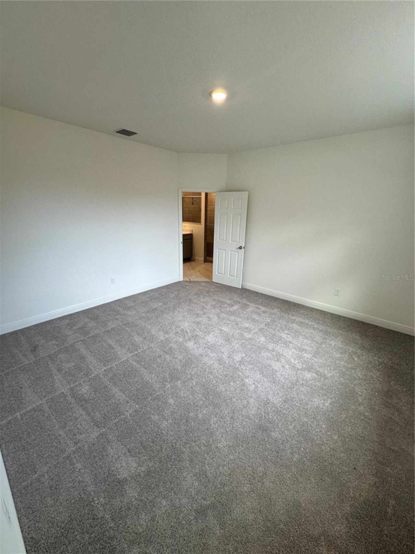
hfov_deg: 85.7
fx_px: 224
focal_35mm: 14
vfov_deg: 102.1
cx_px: 208
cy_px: 277
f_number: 2.2
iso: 125
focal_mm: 2.22
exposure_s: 1/120
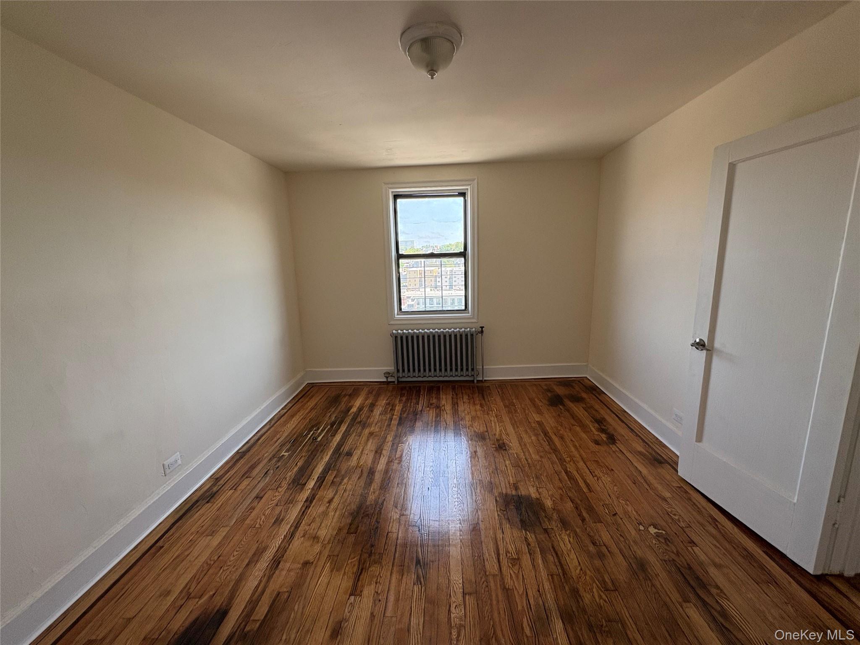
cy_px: 322
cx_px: 430
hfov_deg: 102.1
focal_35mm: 14
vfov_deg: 85.7
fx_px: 348
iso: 125
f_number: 2.2
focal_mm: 2.22
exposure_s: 1/127
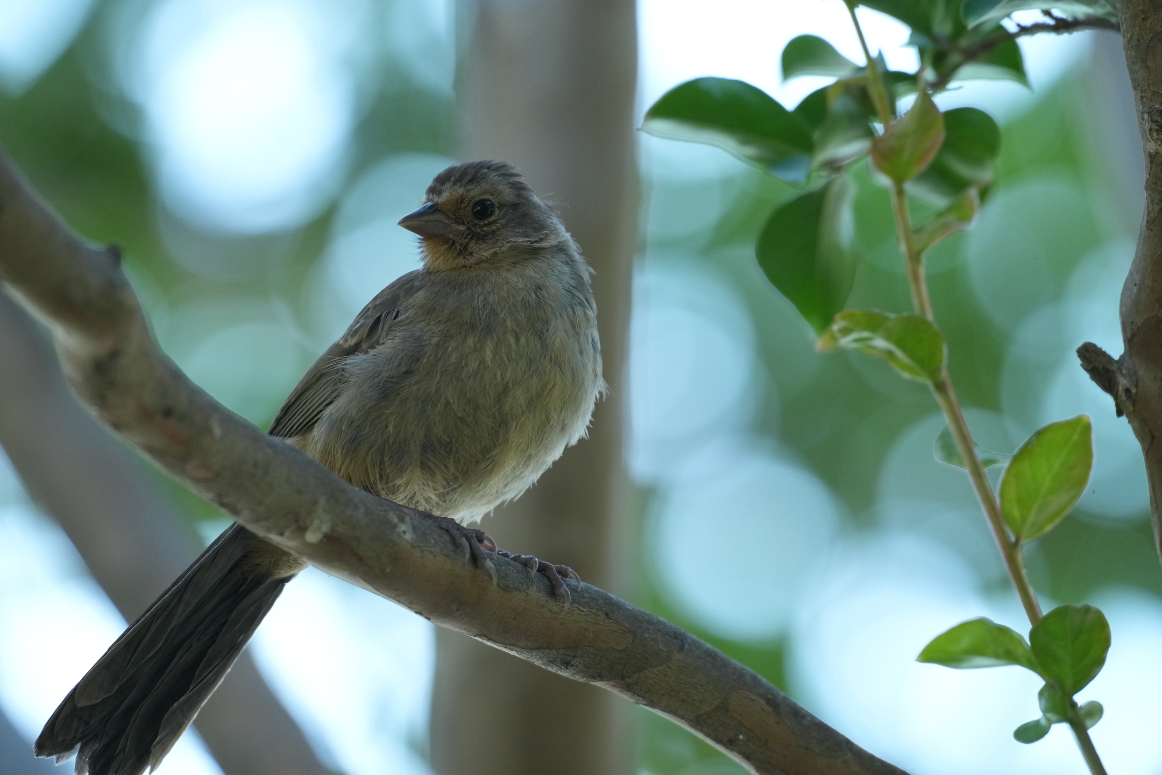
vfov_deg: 2.3
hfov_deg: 3.4
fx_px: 19365
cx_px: 581
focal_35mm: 600
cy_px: 388
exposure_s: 1/500
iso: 3200
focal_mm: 600
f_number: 5.6
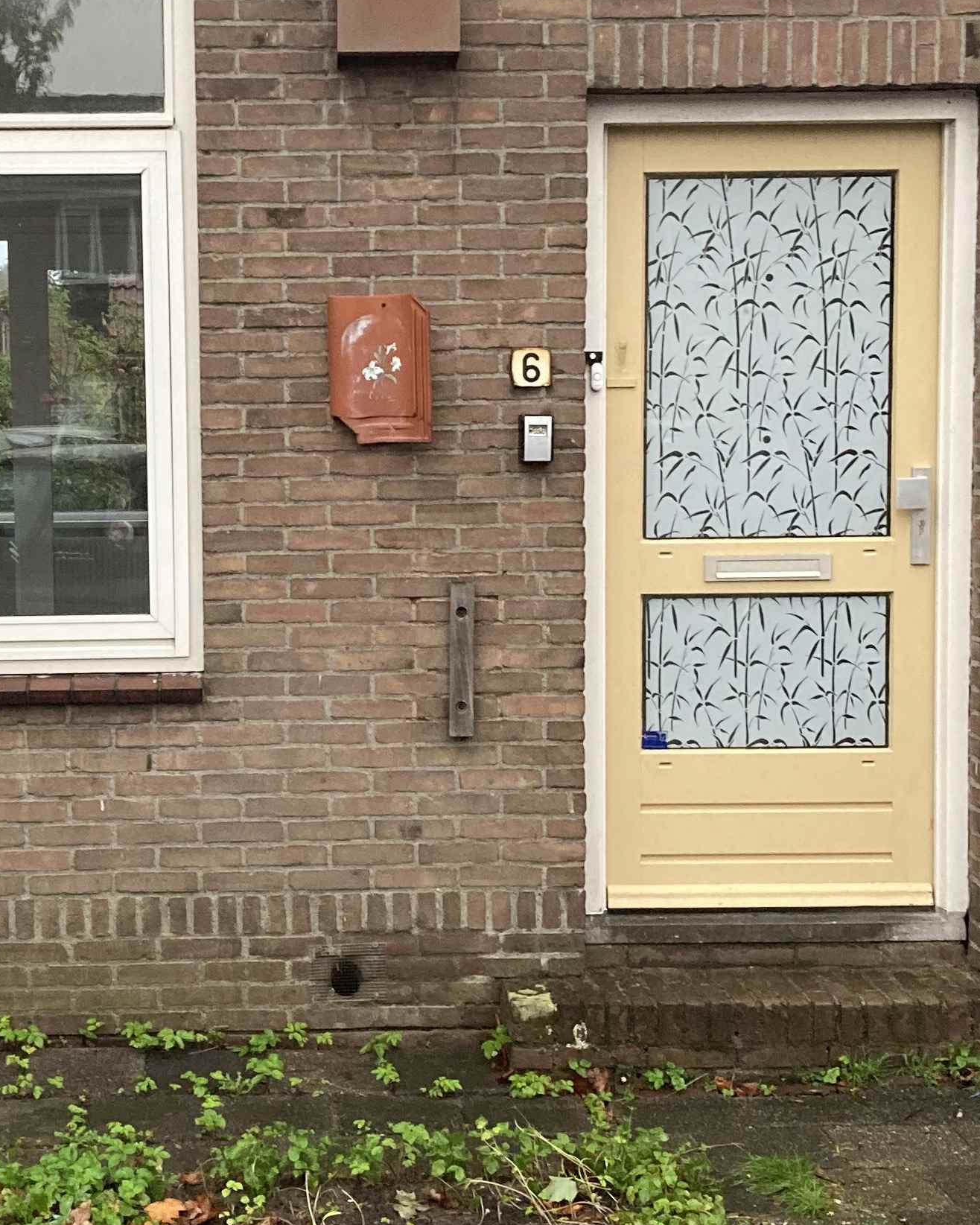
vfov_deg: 28.3
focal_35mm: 67
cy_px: 588
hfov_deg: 22.7
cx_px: 299
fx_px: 2429
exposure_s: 1/60
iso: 200
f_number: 1.8
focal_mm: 3.99
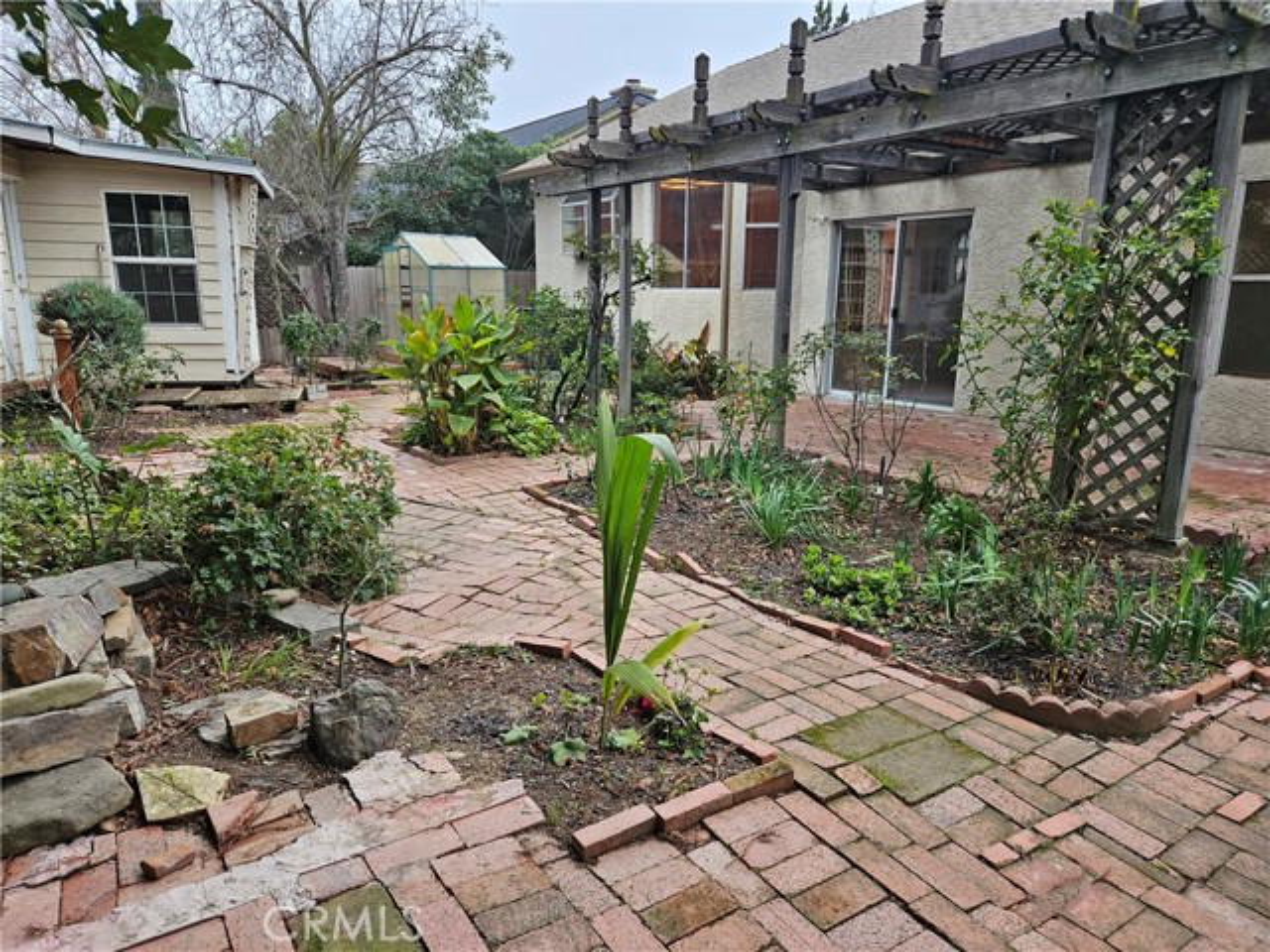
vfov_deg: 58.9
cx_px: 635
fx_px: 844
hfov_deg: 73.9
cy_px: 476
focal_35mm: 23
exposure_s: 1/180
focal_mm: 5.4
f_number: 1.8
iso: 64
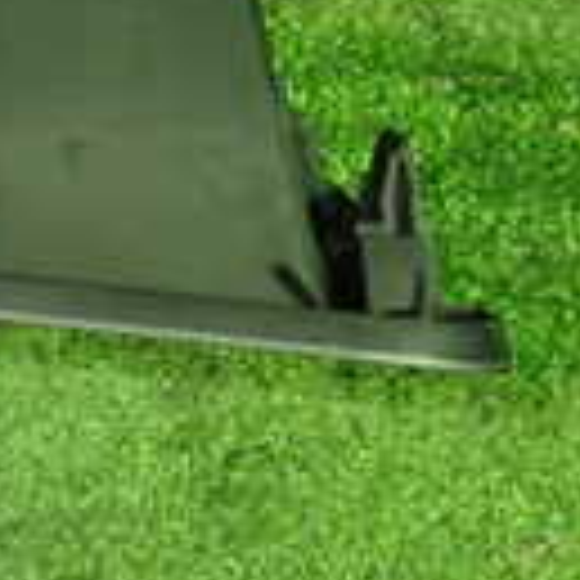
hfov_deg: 14.5
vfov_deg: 16.2
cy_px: -135
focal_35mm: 103
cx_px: -508
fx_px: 1953
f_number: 2
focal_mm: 4.5
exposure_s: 1/30
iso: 800
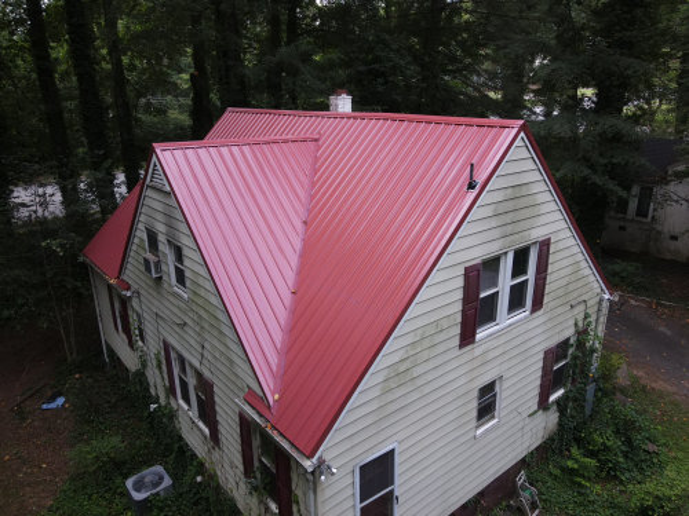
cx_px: 344
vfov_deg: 56.8
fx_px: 478
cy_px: 258
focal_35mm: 24
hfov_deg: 71.6
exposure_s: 1/8
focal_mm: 4.5
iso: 780
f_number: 2.8
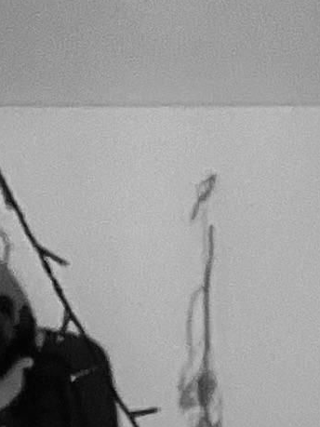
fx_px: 1517
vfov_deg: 13.6
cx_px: 833
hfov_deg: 10.1
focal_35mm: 123
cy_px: 863
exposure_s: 1/113
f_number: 2.2
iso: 100
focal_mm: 2.71
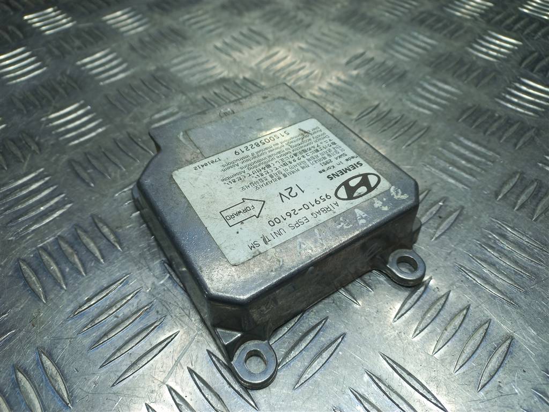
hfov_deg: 69.4
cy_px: 206
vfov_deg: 54.9
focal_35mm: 25
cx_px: 274
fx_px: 396
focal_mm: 4.6
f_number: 1.8
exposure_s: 1/100
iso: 32
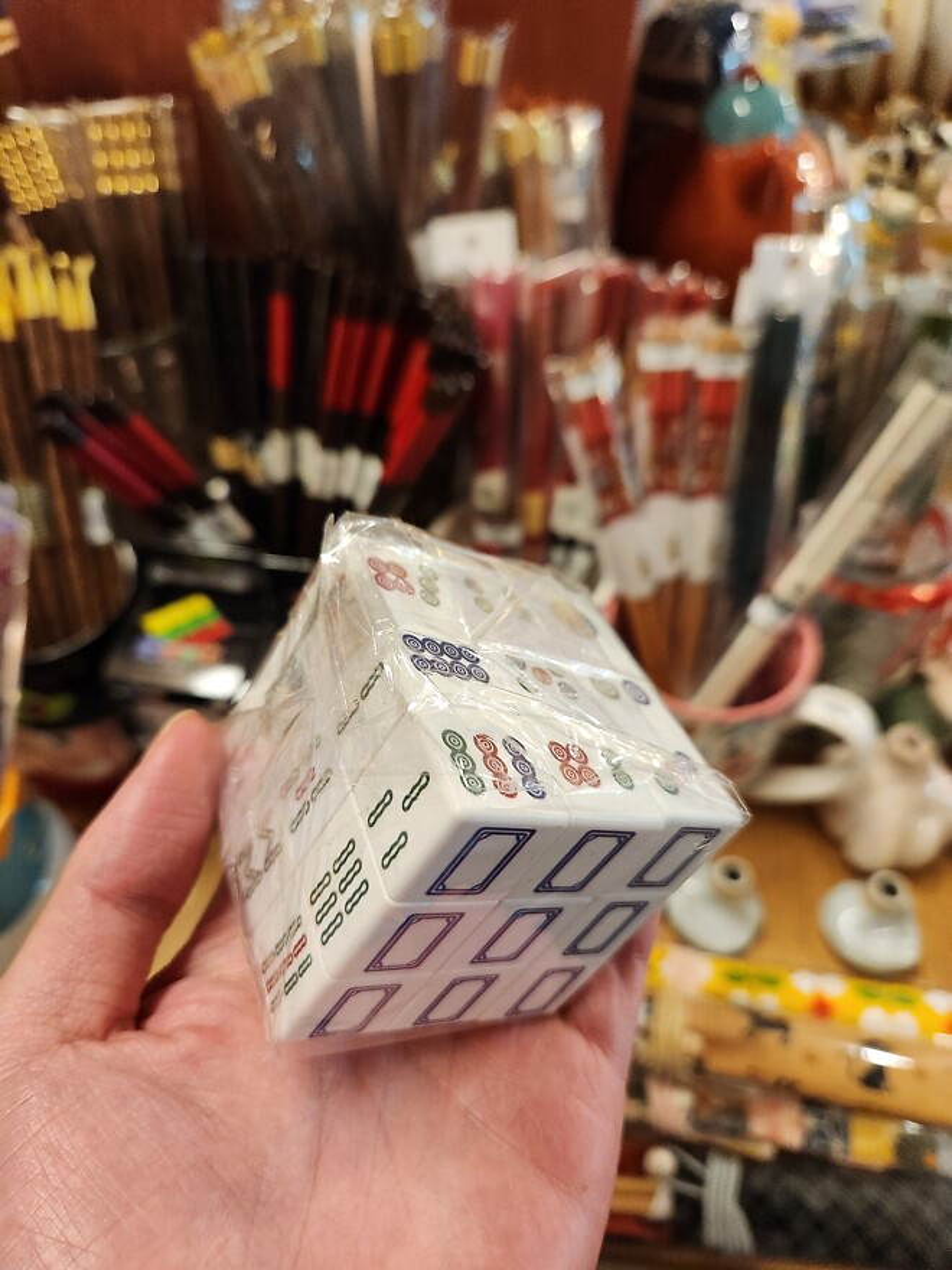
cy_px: 635
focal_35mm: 23
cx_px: 476
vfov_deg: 73.9
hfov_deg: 58.9
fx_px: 843
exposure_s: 1/120
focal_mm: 5.4
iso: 800
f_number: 1.8
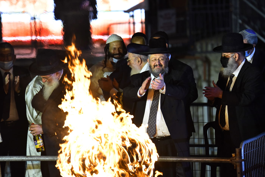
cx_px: 132
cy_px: 88
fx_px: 2208
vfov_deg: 4.6
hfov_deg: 6.9
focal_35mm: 300
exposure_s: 1/200
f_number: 5.6
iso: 2500
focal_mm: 300
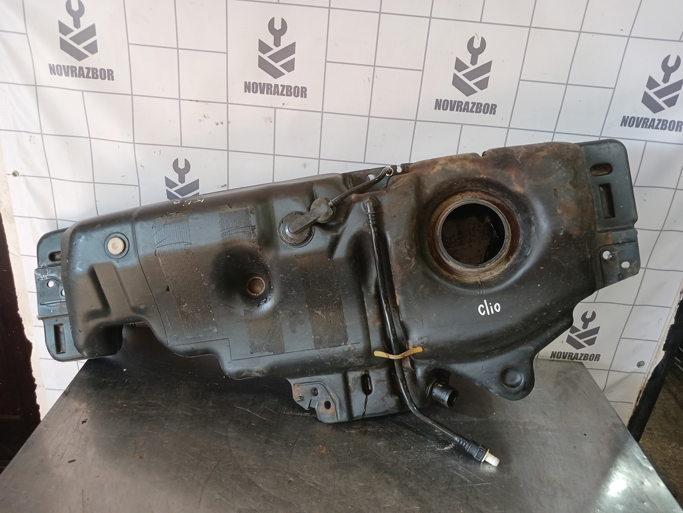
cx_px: 342
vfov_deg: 51.4
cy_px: 256
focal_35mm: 27
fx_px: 533
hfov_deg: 65.3
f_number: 1.8
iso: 80
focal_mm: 4
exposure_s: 1/50
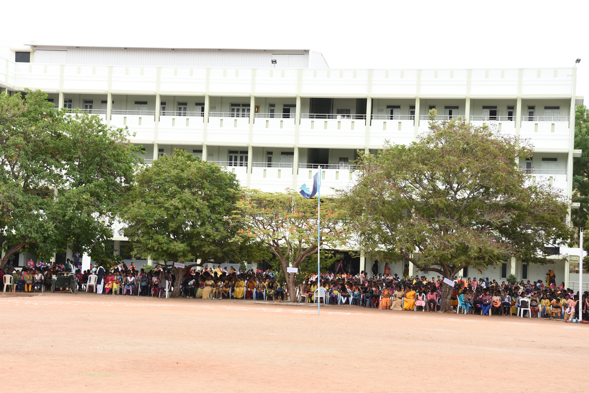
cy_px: 196
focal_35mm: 72
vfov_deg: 18.9
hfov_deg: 28.1
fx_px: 1178
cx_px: 294
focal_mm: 48
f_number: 8
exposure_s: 1/125
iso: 250
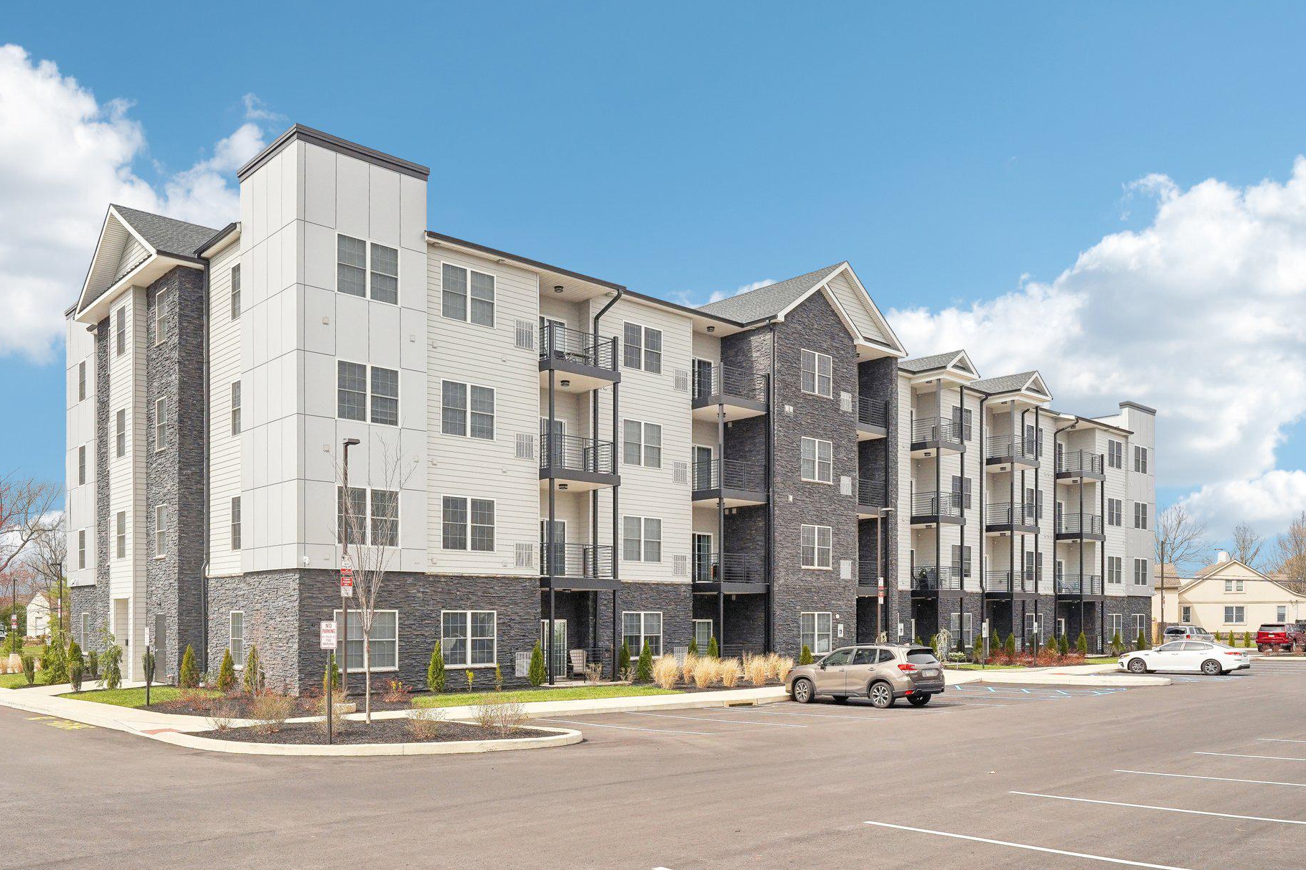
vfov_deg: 47.9
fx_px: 979
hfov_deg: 67.1
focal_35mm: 27
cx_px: 572
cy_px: 462
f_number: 8
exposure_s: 1/2500
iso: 500
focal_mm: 24
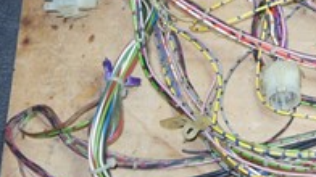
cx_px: 300
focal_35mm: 82
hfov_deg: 24.9
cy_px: 31
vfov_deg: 14.6
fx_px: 687
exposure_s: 1/30
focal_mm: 6
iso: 200
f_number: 3.5
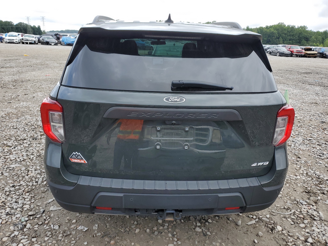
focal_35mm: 26
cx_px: 164
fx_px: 246
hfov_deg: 67.3
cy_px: 123
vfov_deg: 53.1
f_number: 1.5
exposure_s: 1/769
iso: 50
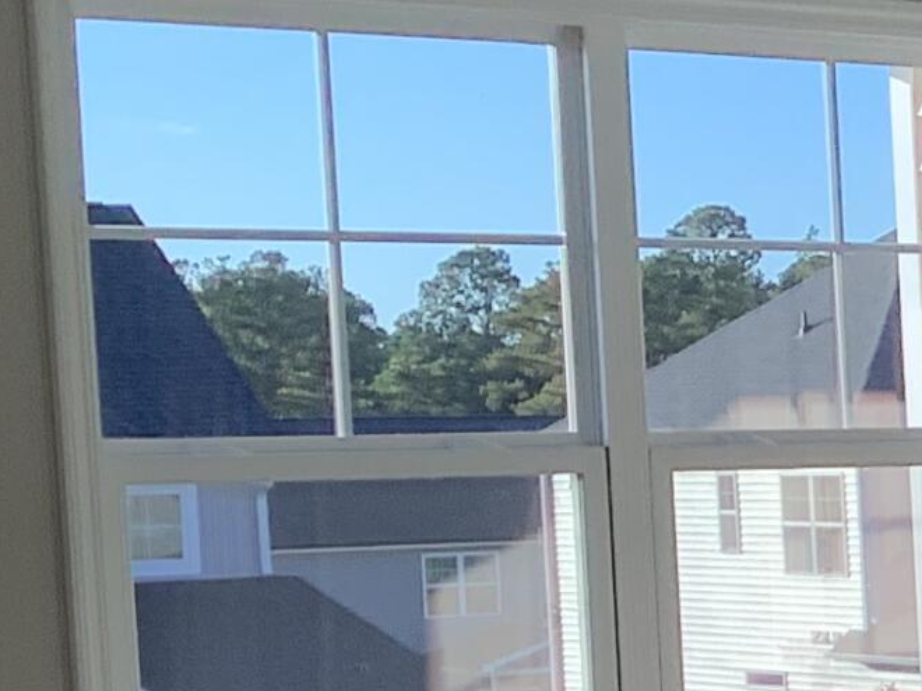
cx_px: 2026
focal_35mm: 141
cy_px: 766
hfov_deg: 12.0
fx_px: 3756
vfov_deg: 10.4
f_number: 2.4
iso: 25
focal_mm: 3.3
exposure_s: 1/217
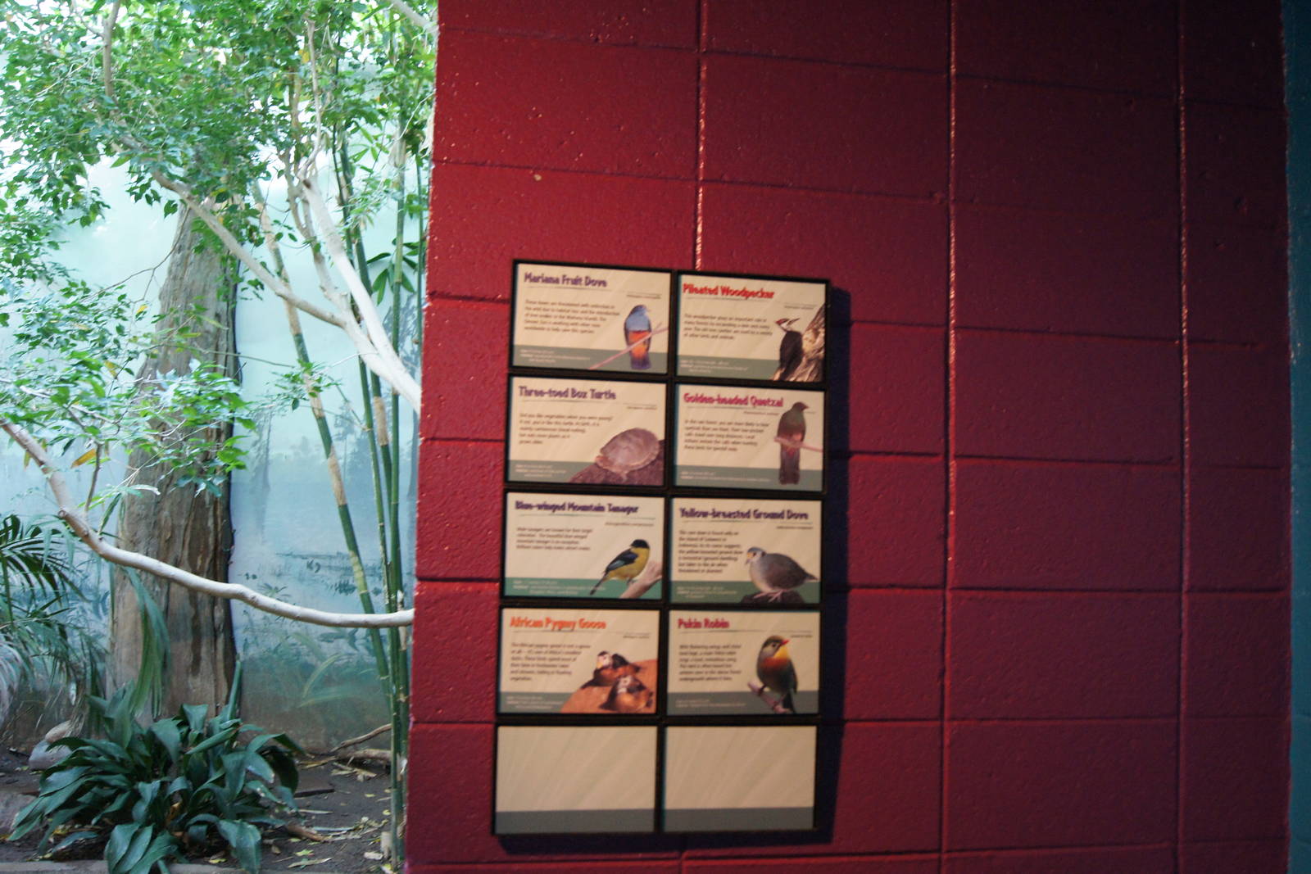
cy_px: 437
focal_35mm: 30
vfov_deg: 43.6
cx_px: 656
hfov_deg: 61.9
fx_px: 1093
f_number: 4
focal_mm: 20
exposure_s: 1/25
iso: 1600
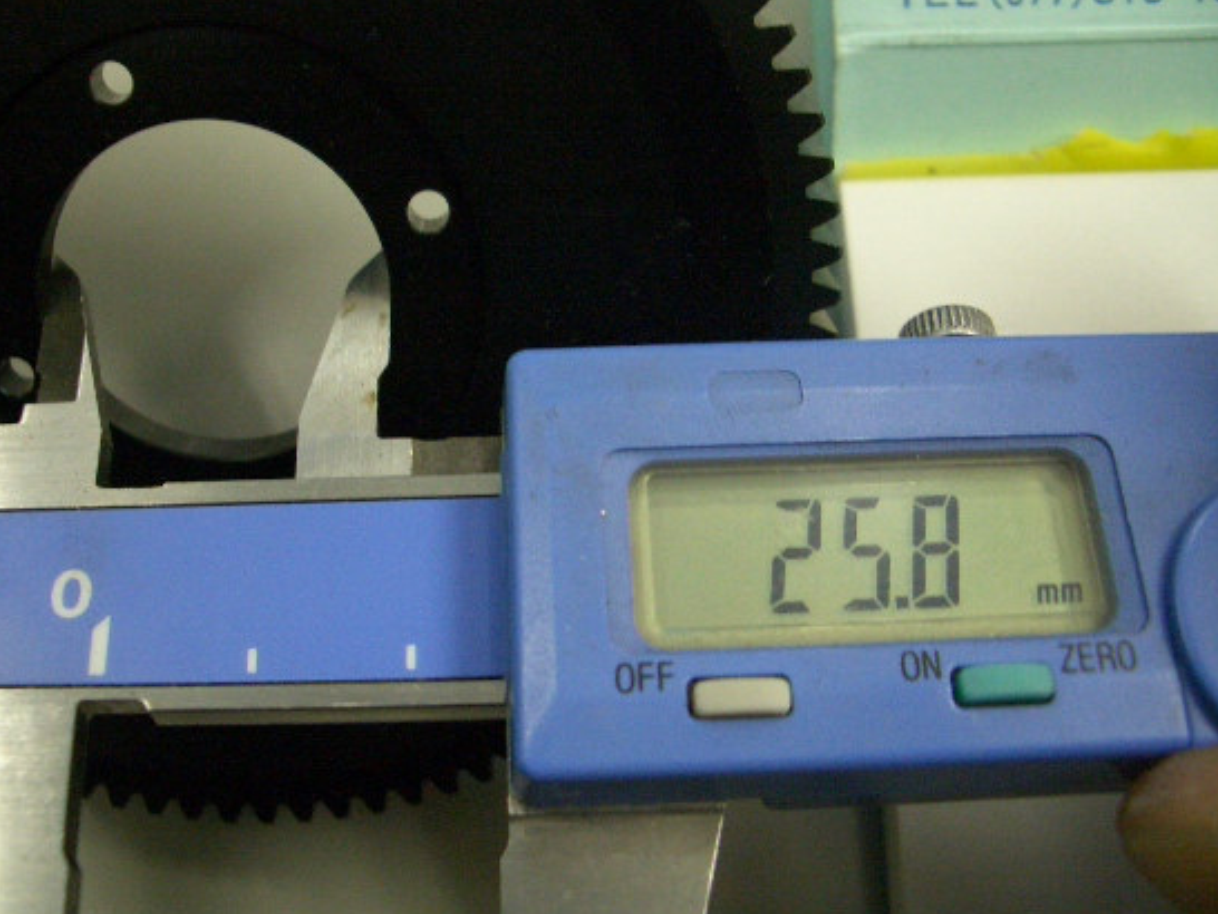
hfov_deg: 45.6
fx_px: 1443
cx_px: 509
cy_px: 455
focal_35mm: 41
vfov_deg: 35.2
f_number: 2.6
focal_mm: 5.8
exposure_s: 1/40
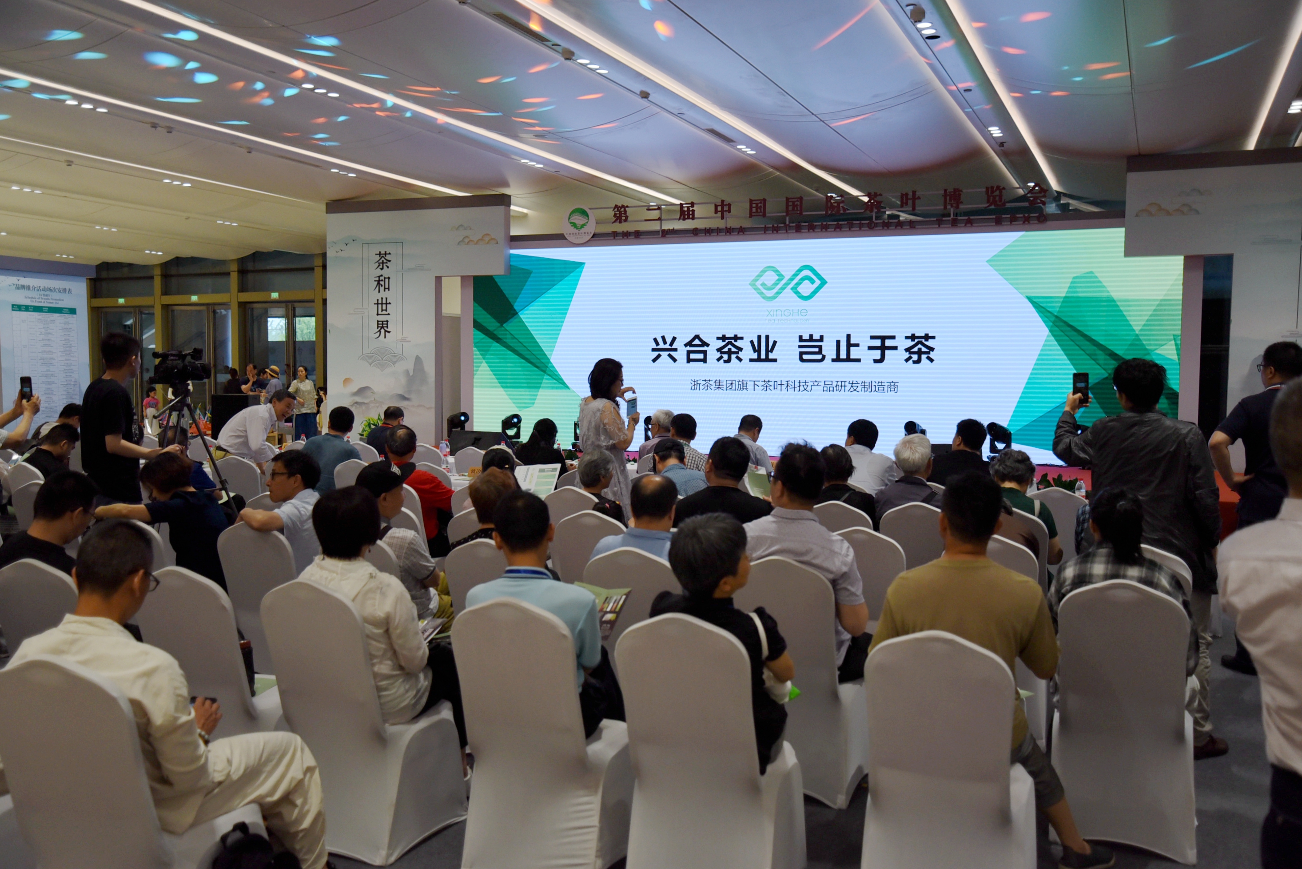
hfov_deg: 55.8
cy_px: 434
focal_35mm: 34
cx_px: 651
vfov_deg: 38.9
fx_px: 1230
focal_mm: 34
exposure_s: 1/800
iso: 1000
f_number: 4
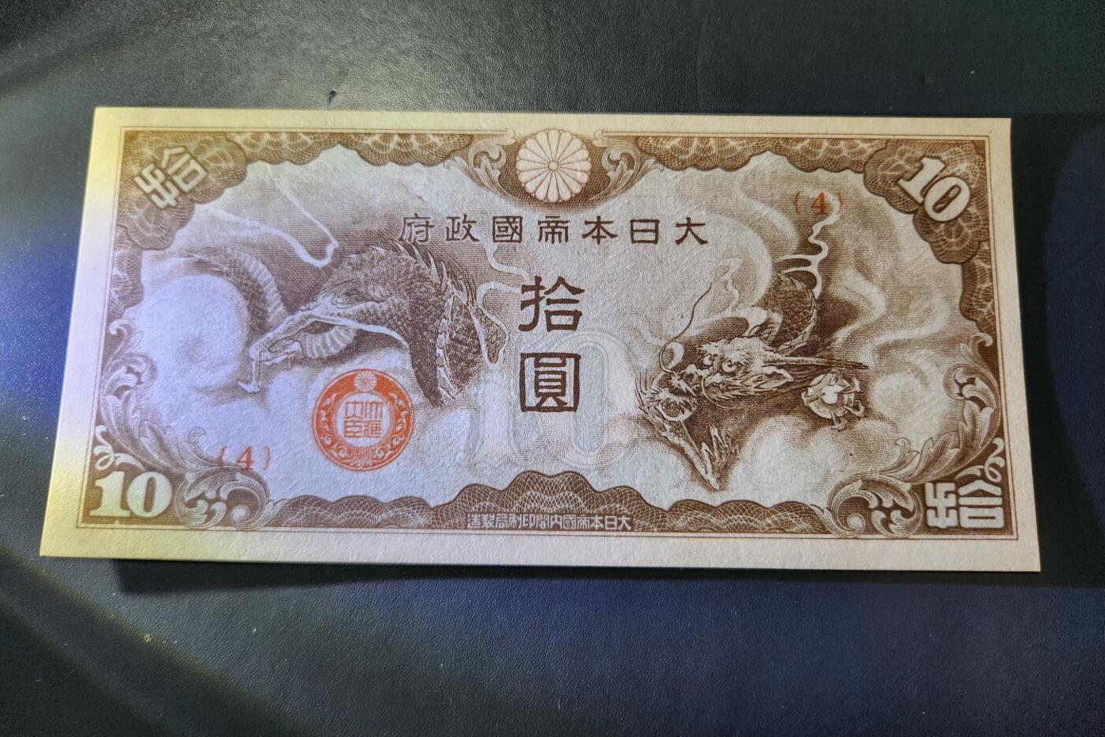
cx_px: 553
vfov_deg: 53.1
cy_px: 351
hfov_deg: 73.7
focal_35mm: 24
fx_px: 737
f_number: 1.8
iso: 64
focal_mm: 5.4
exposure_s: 1/56.5
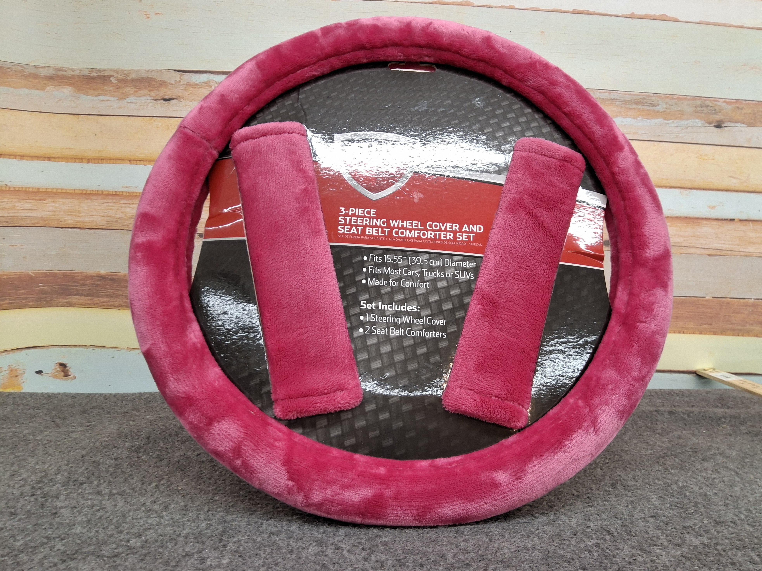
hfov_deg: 69.4
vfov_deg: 54.9
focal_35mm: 25
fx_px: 550
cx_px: 381
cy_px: 286
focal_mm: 3.08
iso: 160
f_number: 2
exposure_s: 1/40
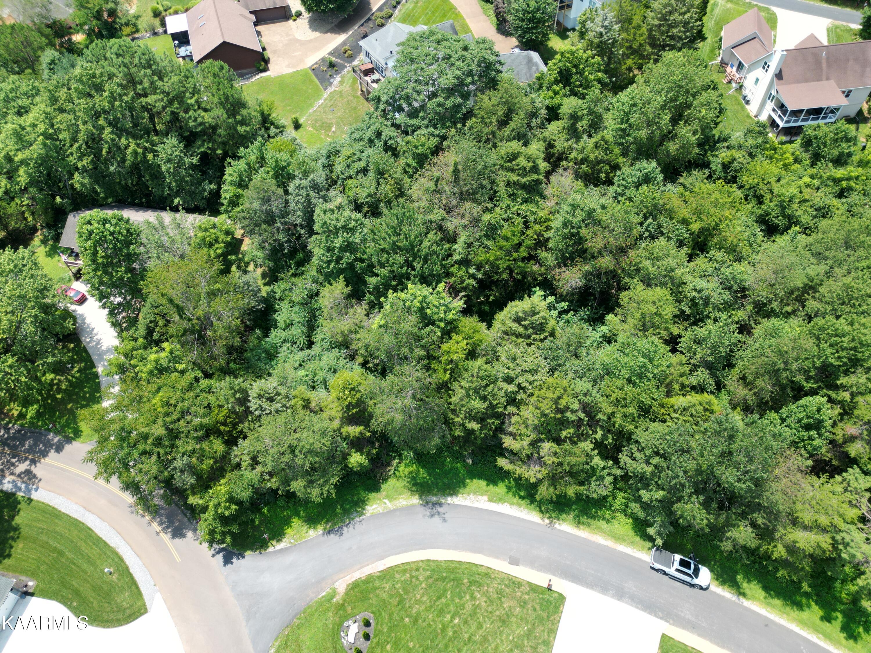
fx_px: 604
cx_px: 436
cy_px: 326
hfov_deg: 71.6
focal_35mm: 24
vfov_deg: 56.8
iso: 120
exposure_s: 1/1250
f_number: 1.7
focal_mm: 6.72
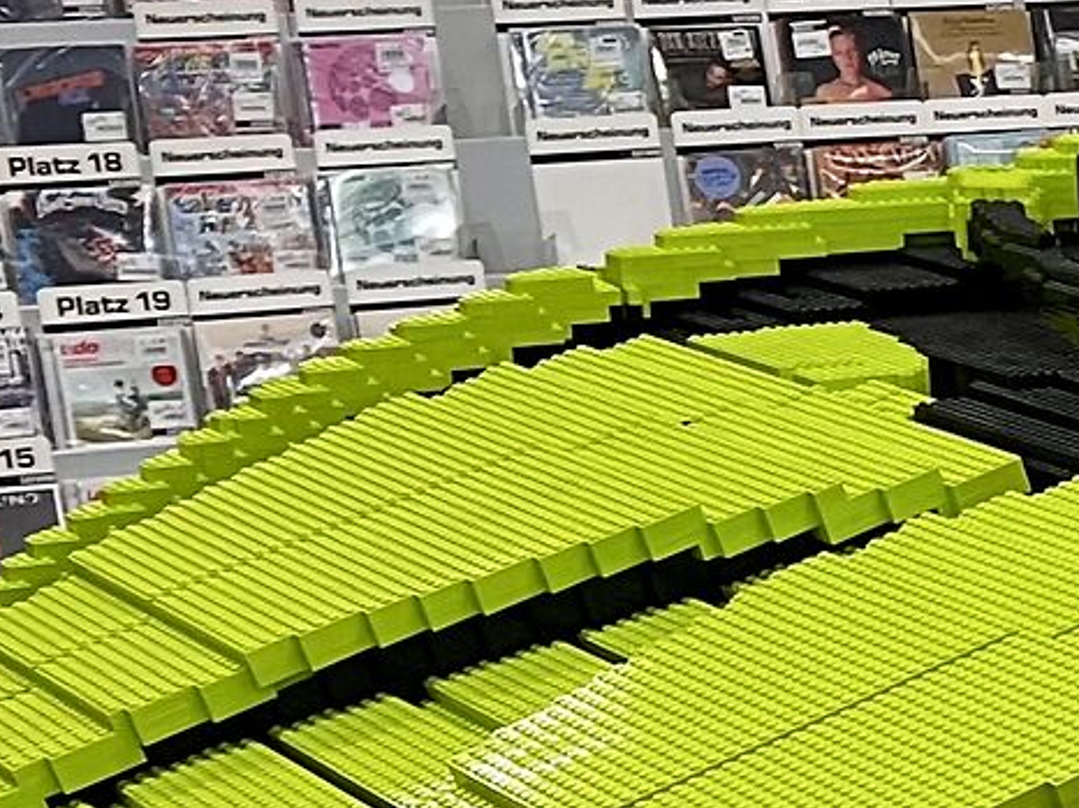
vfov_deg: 10.8
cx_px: 2151
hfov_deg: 12.9
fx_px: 4175
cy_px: 986
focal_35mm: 134
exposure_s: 1/75
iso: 125
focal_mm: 5.7
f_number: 1.5
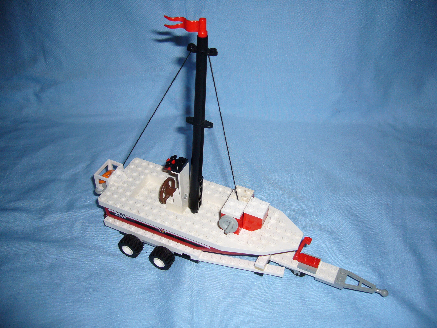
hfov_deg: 52.6
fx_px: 442
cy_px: 164
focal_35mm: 35
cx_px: 218
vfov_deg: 40.7
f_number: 2.8
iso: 100
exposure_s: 1/60
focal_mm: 5.8
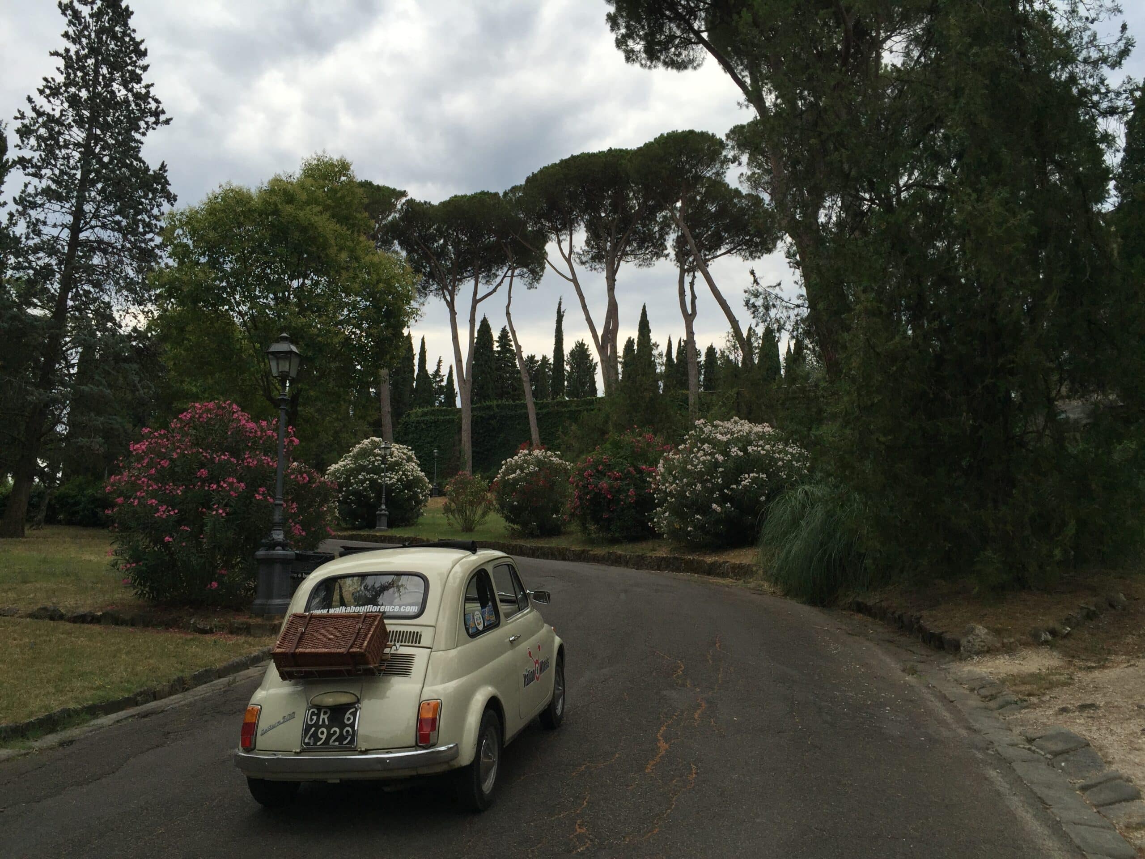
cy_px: 430
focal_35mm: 29
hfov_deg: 61.7
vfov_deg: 48.2
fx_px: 959
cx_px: 572
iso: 32
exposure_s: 1/1721
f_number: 2.2
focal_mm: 4.15
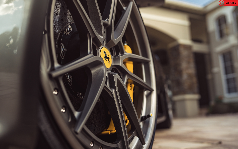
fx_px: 233
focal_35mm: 36
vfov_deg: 35.3
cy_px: 70
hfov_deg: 54.0
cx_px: 120
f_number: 2.8
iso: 100
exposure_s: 1/125
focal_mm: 35
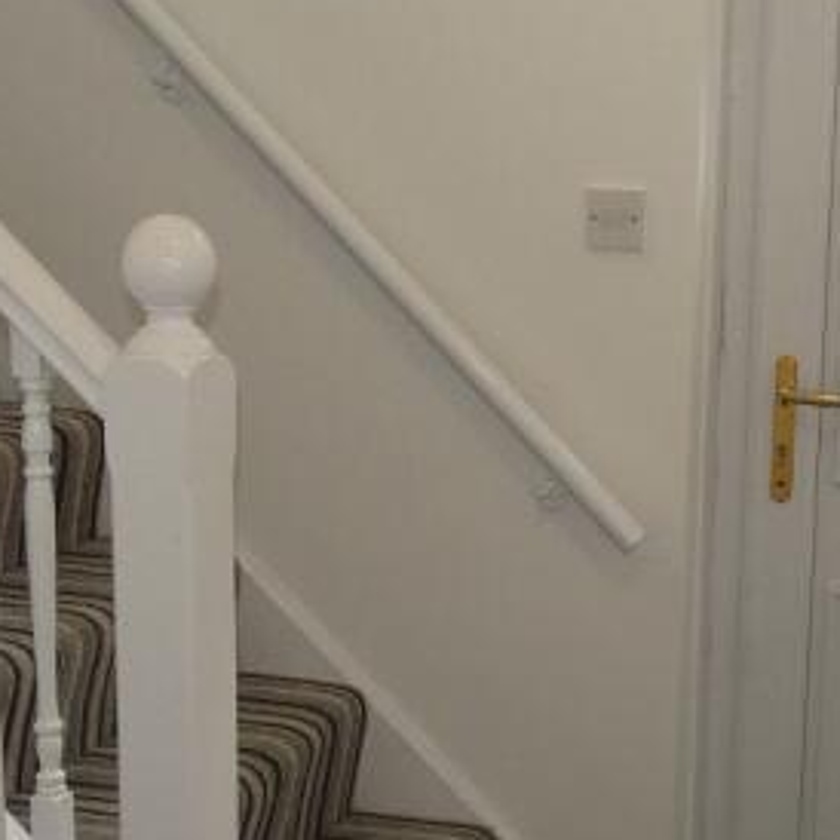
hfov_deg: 25.5
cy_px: 503
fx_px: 1812
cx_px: 720
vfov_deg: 26.1
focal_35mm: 66
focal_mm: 3.6
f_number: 2.8
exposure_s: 1/60
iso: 250
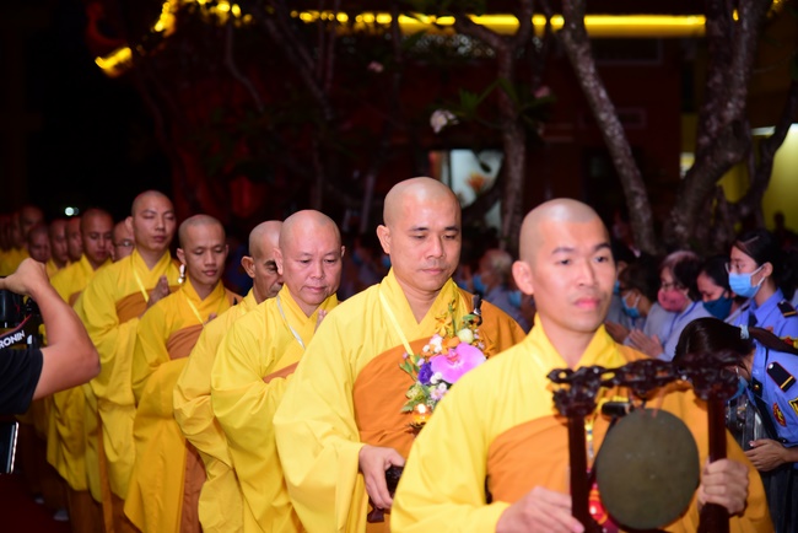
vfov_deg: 14.4
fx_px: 2107
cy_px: 266
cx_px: 399
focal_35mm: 95
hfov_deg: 21.4
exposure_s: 1/50
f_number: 4
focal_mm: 95
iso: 1000
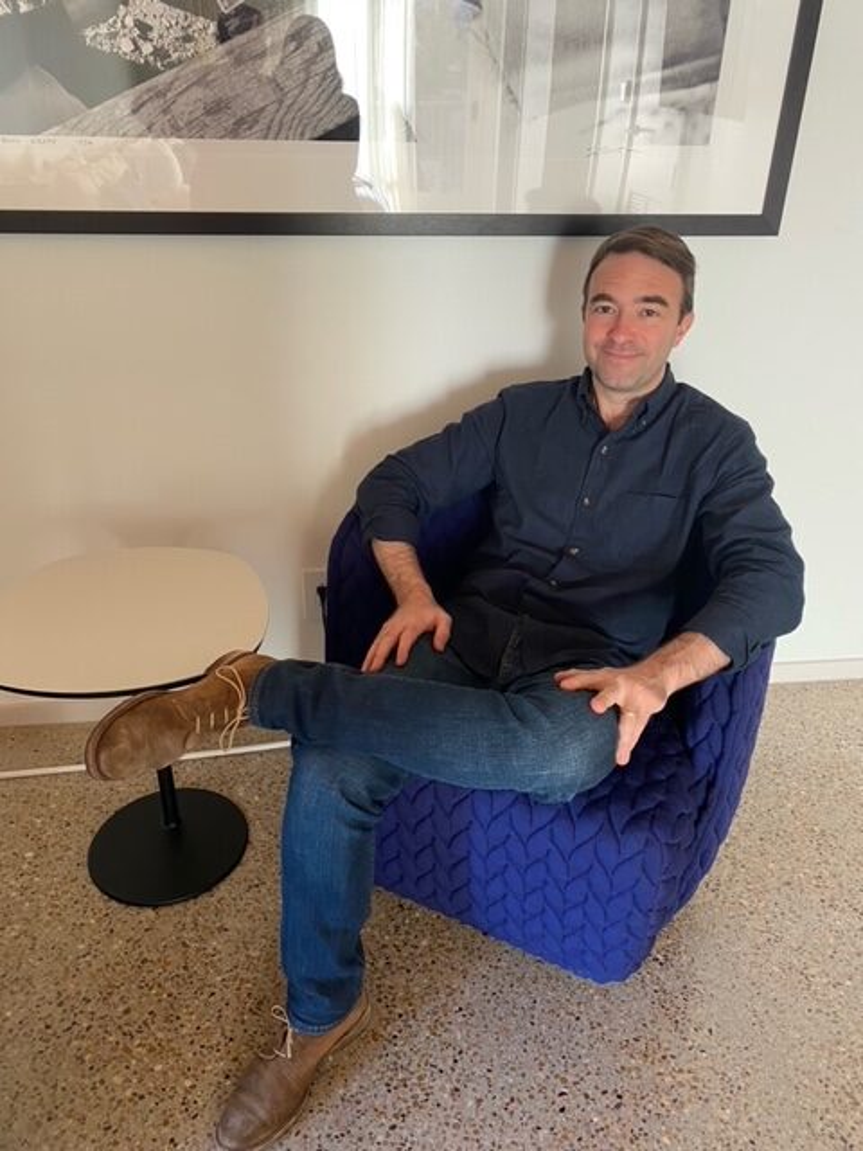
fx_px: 864
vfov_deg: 67.3
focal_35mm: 26
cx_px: 432
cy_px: 576
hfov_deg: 53.1
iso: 160
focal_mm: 4.25
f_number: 1.8
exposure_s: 1/60
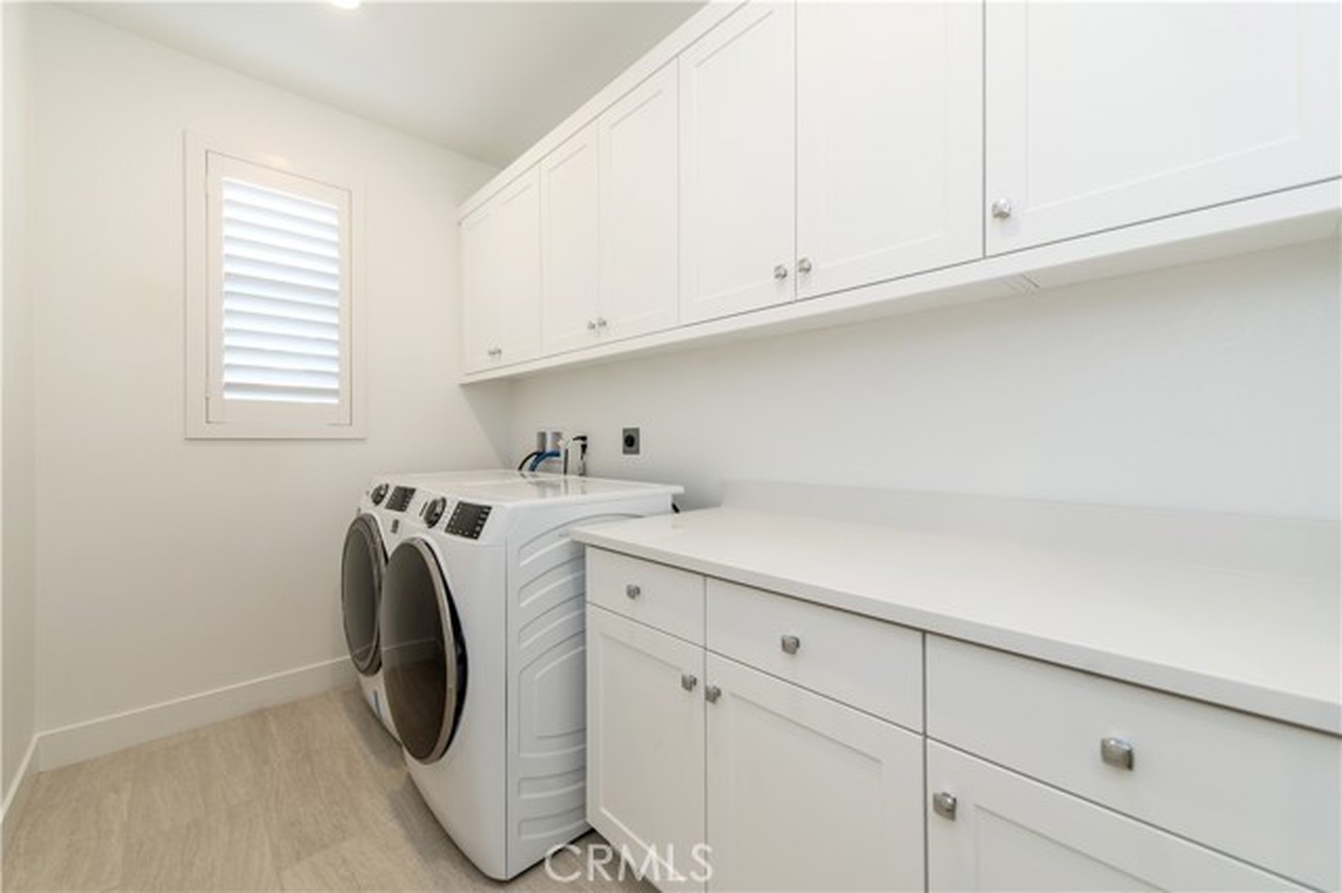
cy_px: 446
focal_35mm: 14
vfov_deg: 81.1
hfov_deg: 104.3
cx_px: 671
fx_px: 522
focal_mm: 14
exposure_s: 1/60
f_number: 4
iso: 250
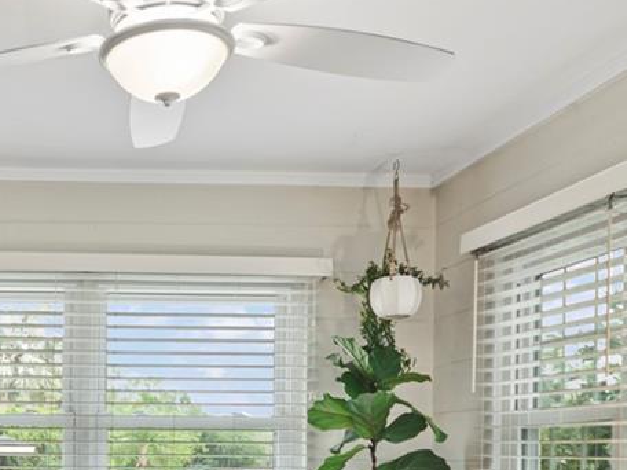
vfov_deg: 25.3
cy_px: 441
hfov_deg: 32.2
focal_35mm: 56
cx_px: 22
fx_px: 1009
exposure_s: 1/4
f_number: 4.2
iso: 100
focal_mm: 11
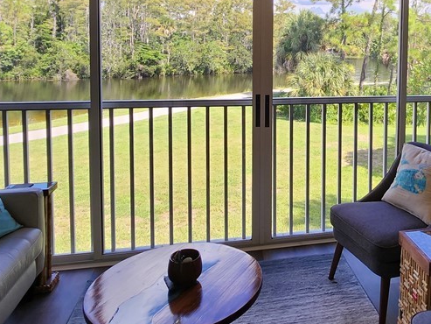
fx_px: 336
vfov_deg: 48.8
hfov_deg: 61.7
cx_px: 323
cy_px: 71
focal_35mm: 27
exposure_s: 1/120
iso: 40
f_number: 2.2
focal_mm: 1.7
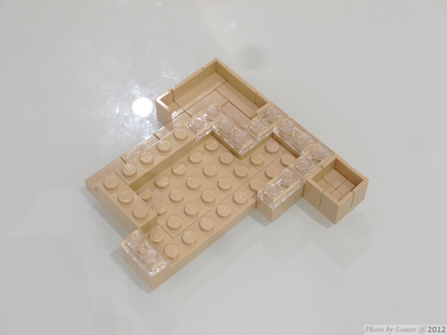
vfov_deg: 25.7
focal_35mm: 57
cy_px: 168
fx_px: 736
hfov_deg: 33.8
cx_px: 224
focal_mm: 12.1
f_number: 4.5
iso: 80
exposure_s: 1/2
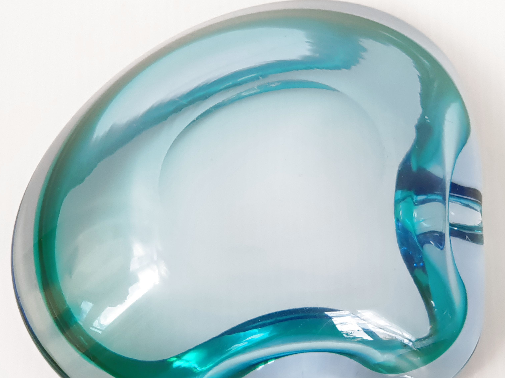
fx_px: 1007
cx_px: 267
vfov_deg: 21.3
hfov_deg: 28.2
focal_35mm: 69
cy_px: 199
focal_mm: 6
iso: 40
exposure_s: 1/50
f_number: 2.4
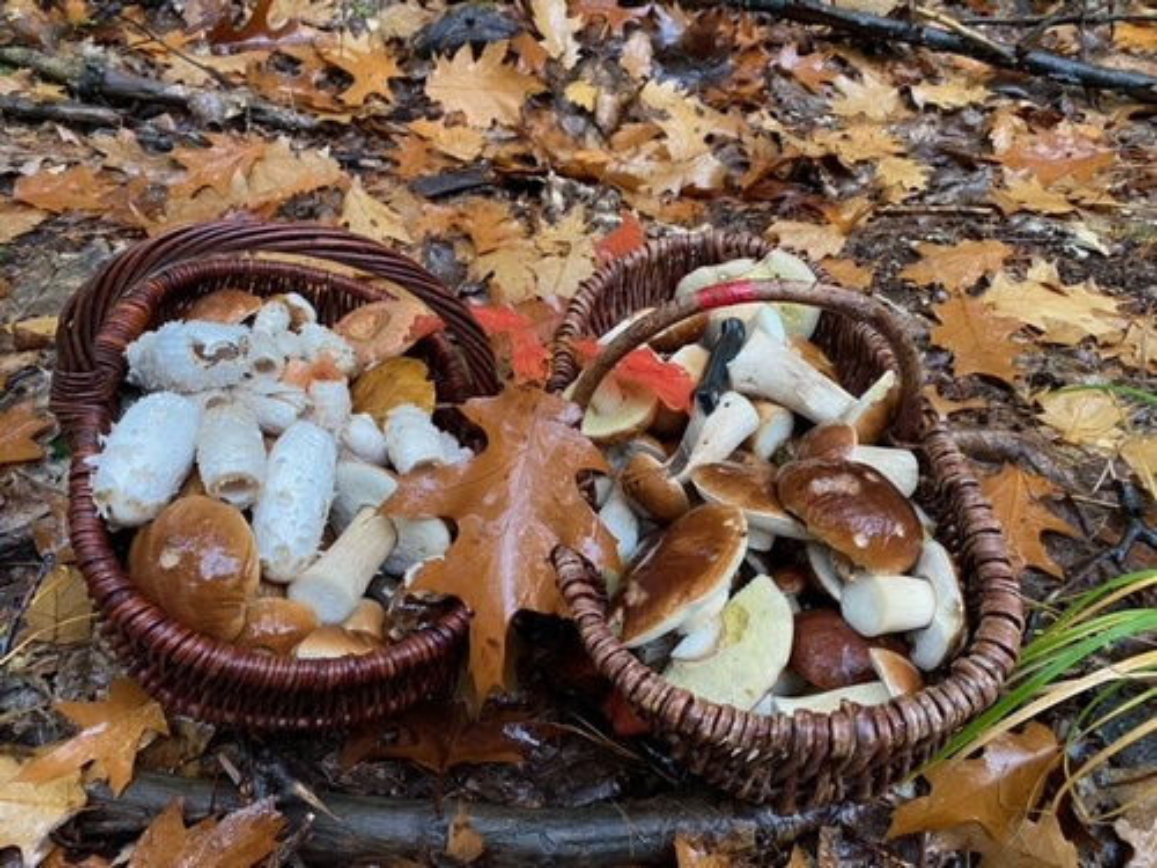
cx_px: 578
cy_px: 434
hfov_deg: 67.3
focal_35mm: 26
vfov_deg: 53.1
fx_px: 869
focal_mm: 4.25
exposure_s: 1/60
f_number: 1.8
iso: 125
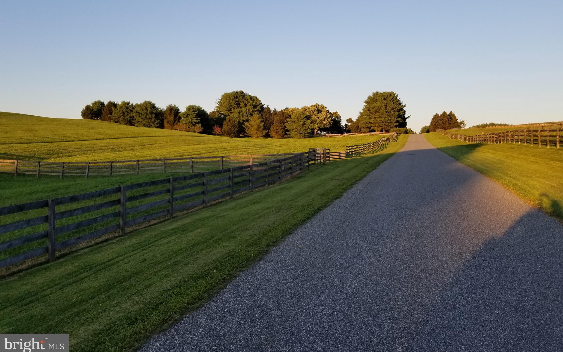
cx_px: 285
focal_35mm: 28
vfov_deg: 44.3
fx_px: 430
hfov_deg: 66.5
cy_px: 142
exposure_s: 1/700
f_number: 1.7
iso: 50
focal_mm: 4.25
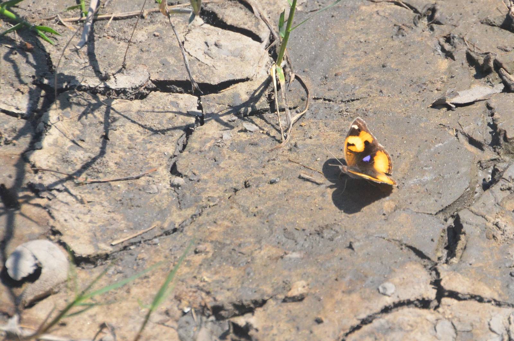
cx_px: 257
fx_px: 5771
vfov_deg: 3.4
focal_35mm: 405
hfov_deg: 5.1
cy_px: 170
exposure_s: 1/2500
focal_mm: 270
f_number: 13
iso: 2500
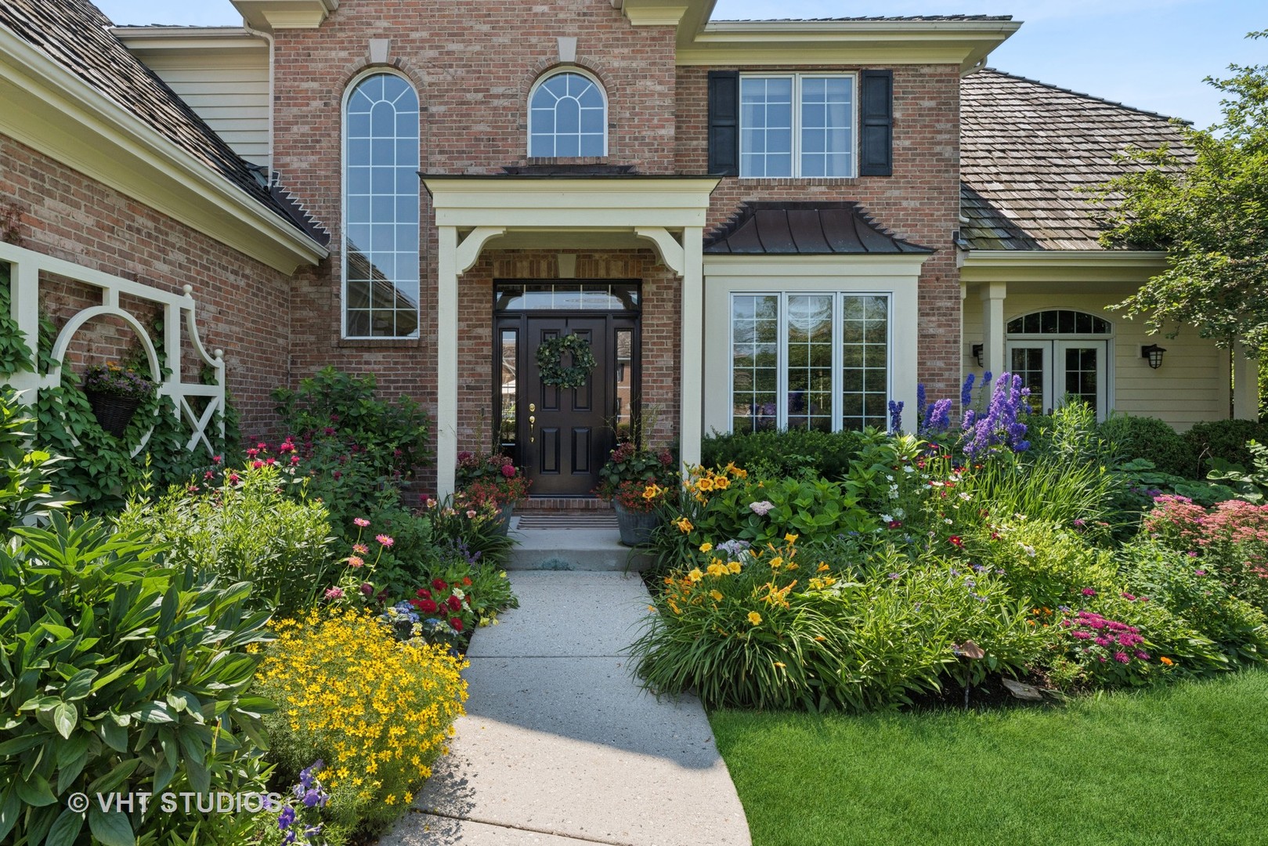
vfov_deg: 70.5
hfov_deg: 93.3
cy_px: 423
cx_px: 634
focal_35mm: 17
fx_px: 599
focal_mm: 17
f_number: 11
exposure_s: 1/250
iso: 200
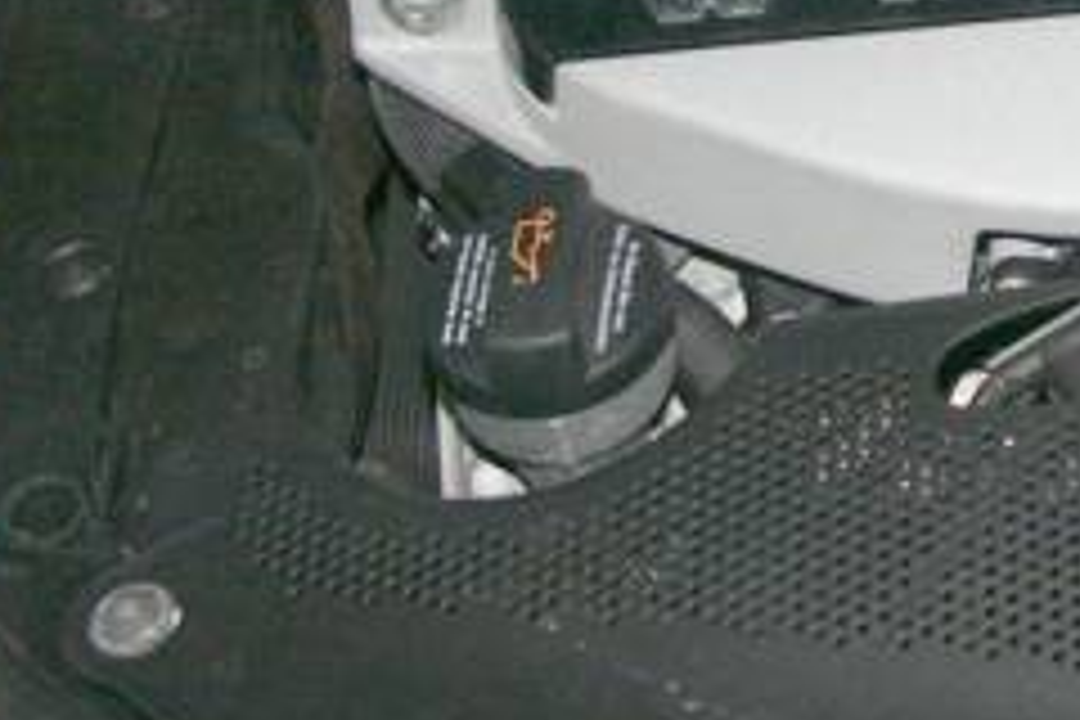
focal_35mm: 108
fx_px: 3240
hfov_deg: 18.1
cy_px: -274
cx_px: 1233
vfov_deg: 12.2
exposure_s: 1/45
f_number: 3.5
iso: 200
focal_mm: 10.13
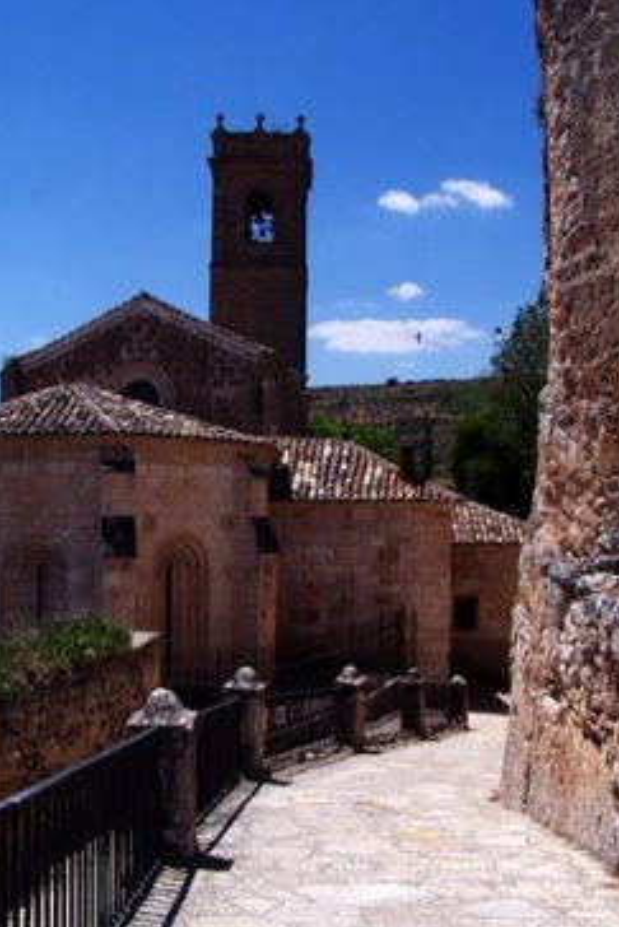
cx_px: 278
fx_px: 1082
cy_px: 488
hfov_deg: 31.9
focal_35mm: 42
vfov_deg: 46.4
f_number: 5.6
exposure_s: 1/350
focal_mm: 6.3
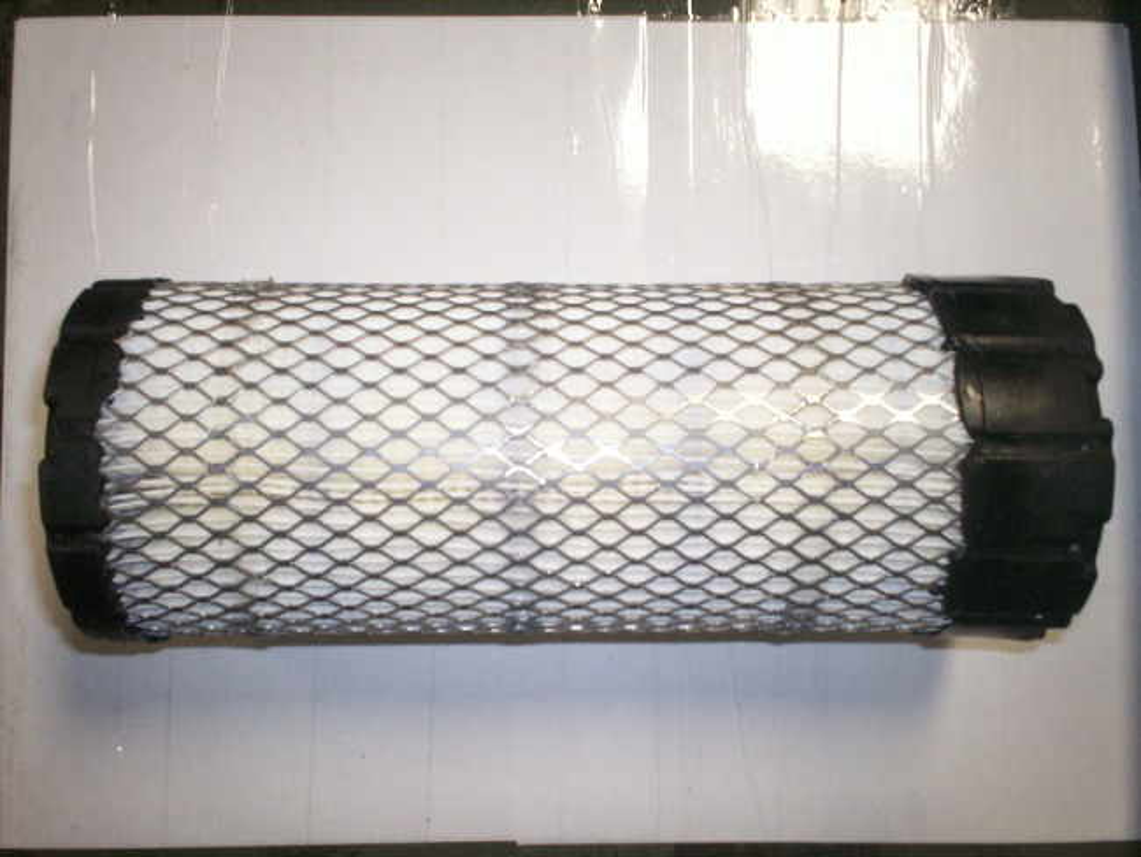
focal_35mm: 36
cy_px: 428
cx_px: 570
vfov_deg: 39.7
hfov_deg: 51.3
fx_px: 1187
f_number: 4.5
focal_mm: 6
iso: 140
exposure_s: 1/30
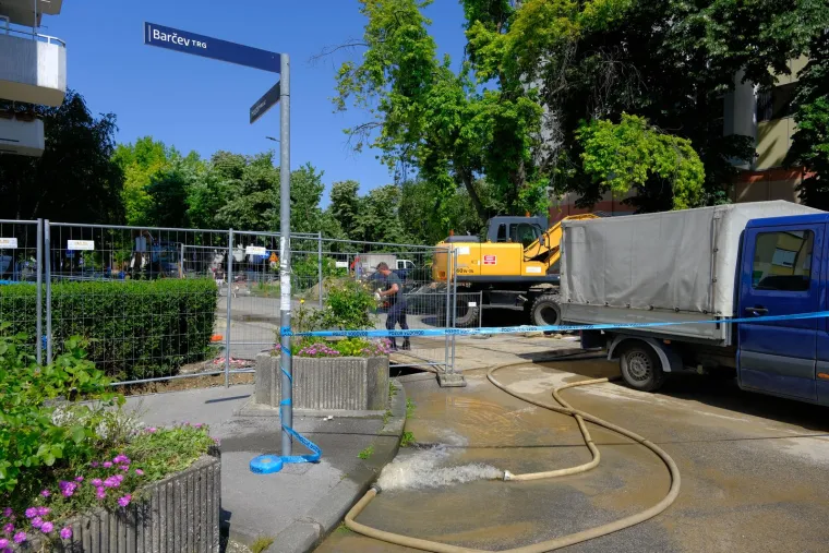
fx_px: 553
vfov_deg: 53.2
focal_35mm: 24
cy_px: 276
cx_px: 414
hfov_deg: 73.7
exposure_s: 1/1600
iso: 200
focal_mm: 16
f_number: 4
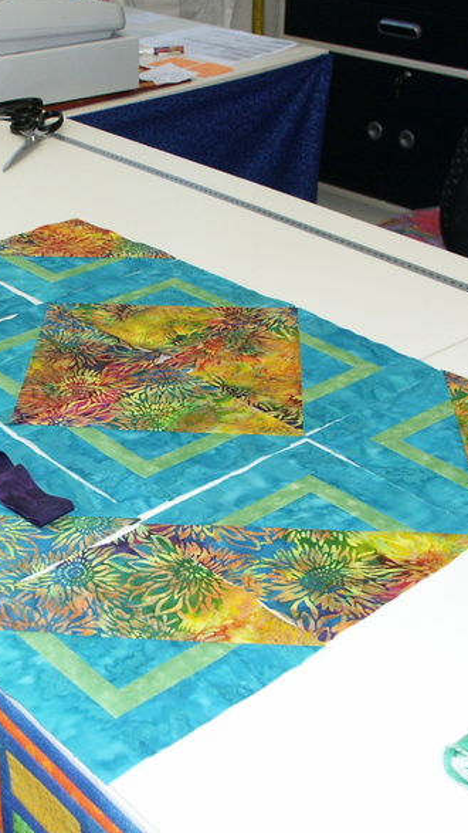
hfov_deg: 22.7
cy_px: 419
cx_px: 92
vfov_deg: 39.9
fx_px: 1148
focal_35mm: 52
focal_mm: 9.14
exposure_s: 1/180
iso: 200
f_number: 2.8
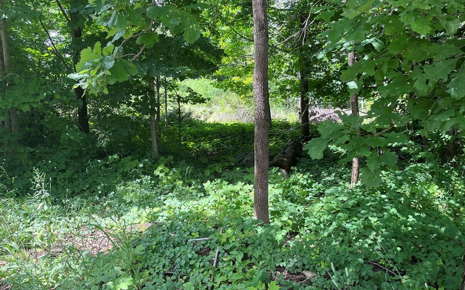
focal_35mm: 28
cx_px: 232
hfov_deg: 66.5
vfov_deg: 44.5
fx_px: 355
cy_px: 150
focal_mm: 5.1
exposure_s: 1/347
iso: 50
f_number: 1.6
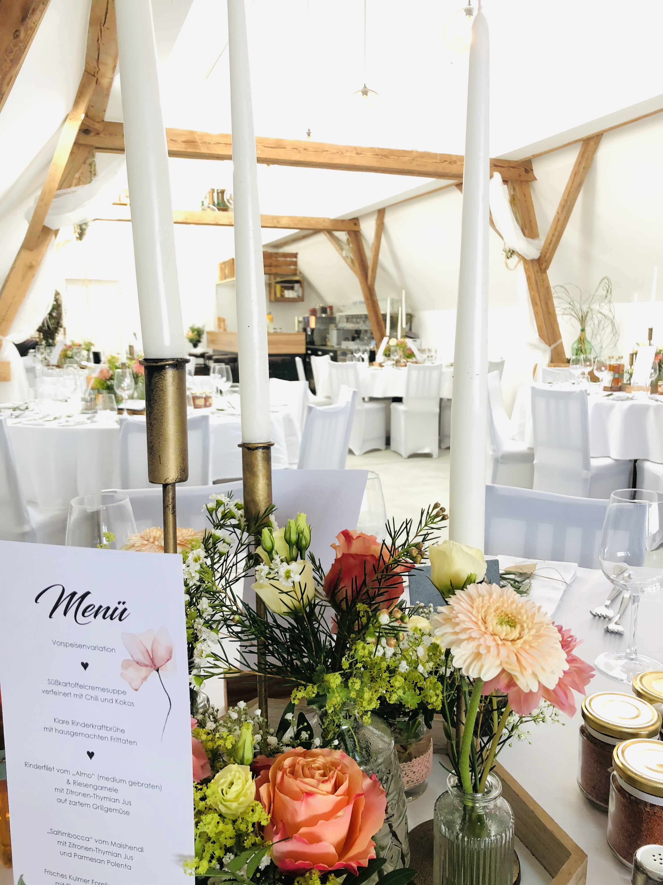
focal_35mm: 28
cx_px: 332
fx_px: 715
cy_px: 442
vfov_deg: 63.4
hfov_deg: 49.7
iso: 40
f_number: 1.8
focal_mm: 3.99
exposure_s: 1/33
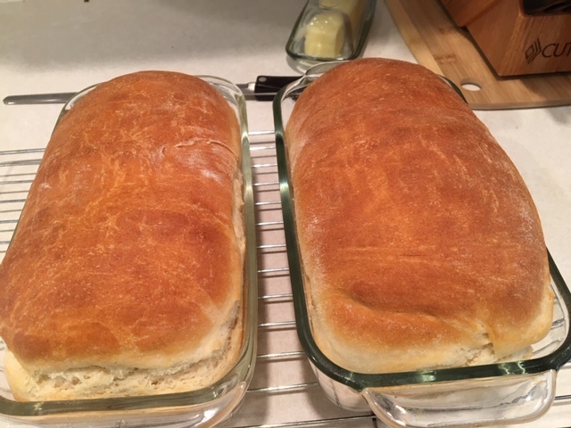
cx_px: 286
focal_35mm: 29
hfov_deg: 61.7
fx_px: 478
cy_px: 214
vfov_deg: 48.2
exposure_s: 1/30
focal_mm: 4.15
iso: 80
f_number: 2.2
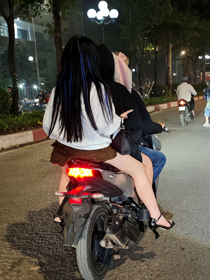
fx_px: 372
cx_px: 105
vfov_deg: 41.2
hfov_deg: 31.5
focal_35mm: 46
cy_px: 140
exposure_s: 1/500
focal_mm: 8.72
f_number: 2
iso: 3200
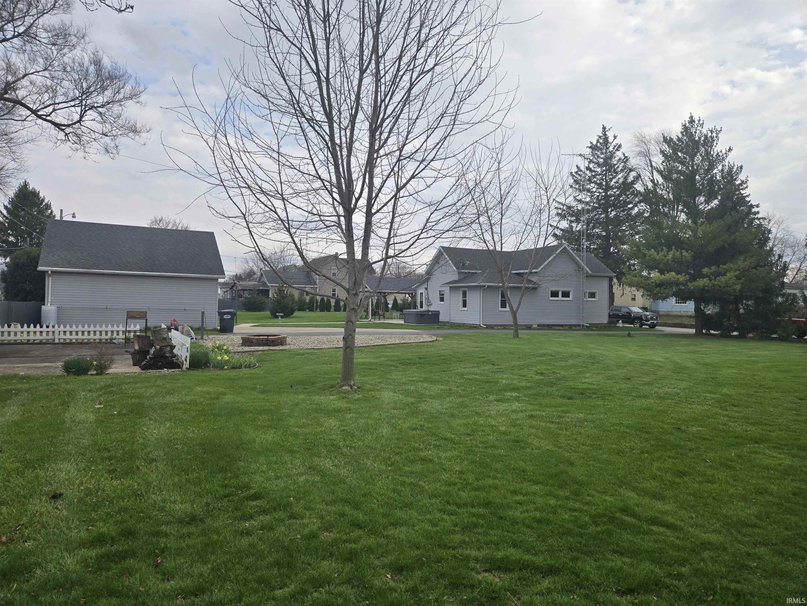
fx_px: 536
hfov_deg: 73.9
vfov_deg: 58.9
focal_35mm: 23
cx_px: 404
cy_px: 303
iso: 25
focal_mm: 5.4
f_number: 1.8
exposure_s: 1/1000
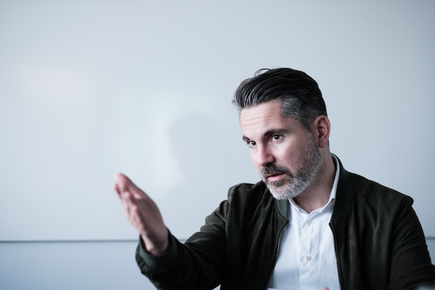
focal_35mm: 84
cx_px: 218
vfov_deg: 16.3
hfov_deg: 24.2
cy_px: 145
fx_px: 1015
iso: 800
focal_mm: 56
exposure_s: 1/800
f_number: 2.5
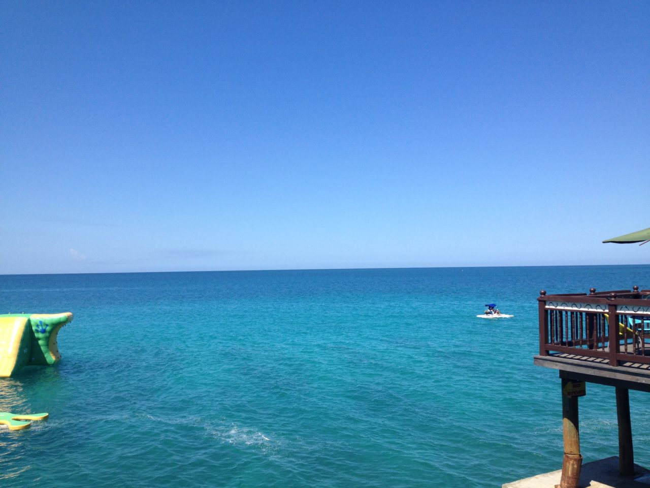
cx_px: 325
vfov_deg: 40.7
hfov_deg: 52.6
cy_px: 244
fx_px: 657
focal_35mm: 35
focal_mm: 4.28
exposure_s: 1/2045
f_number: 2.4
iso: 50
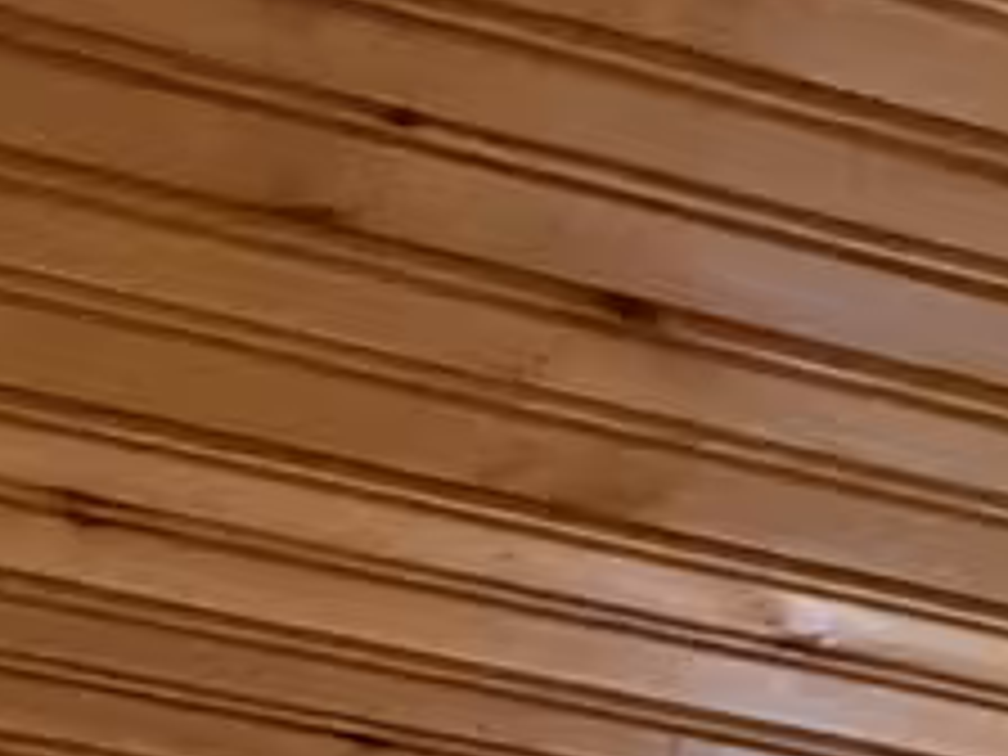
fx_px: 3640
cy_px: 3330
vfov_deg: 7.2
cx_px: 1332
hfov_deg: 15.0
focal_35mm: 125
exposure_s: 1/60
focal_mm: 2.22
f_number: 2.2
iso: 500
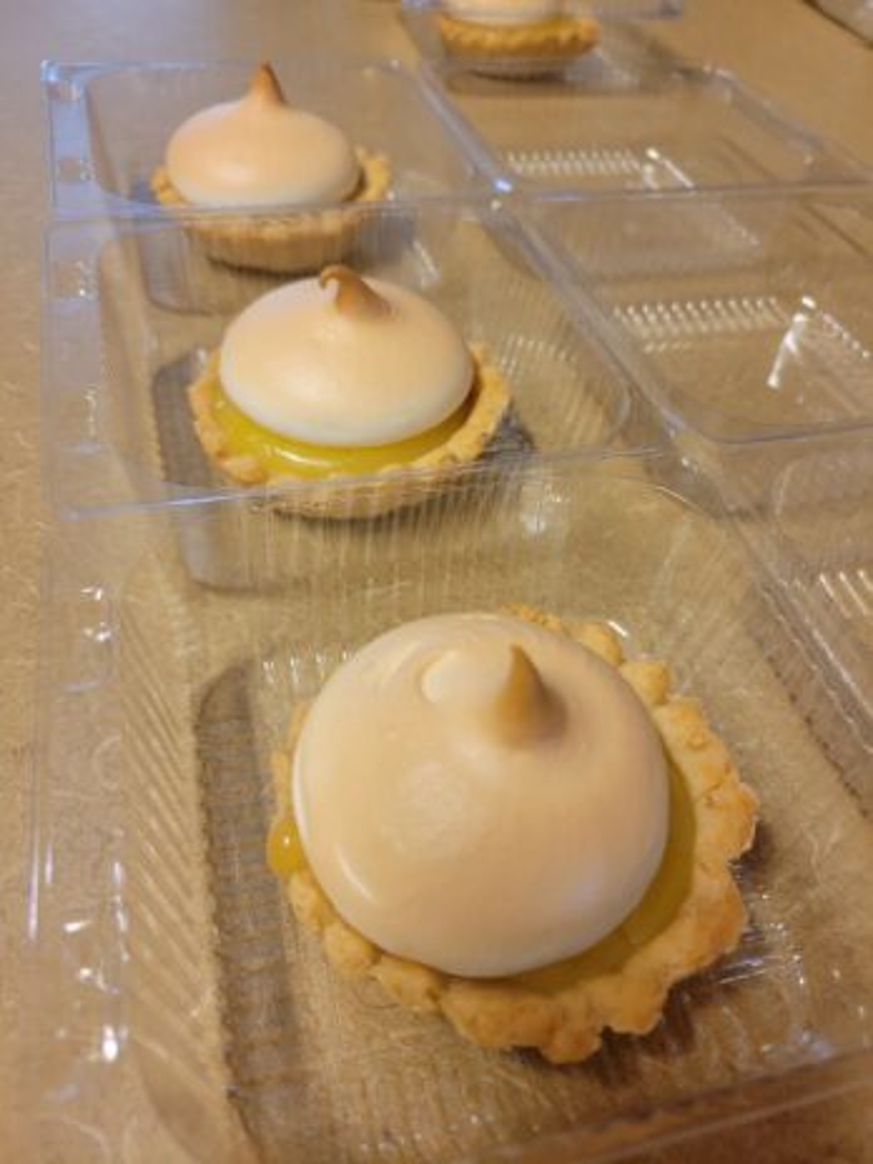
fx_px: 874
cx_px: 436
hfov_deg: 53.1
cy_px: 582
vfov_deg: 67.3
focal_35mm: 26
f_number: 1.8
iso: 200
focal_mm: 5.4
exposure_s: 1/46
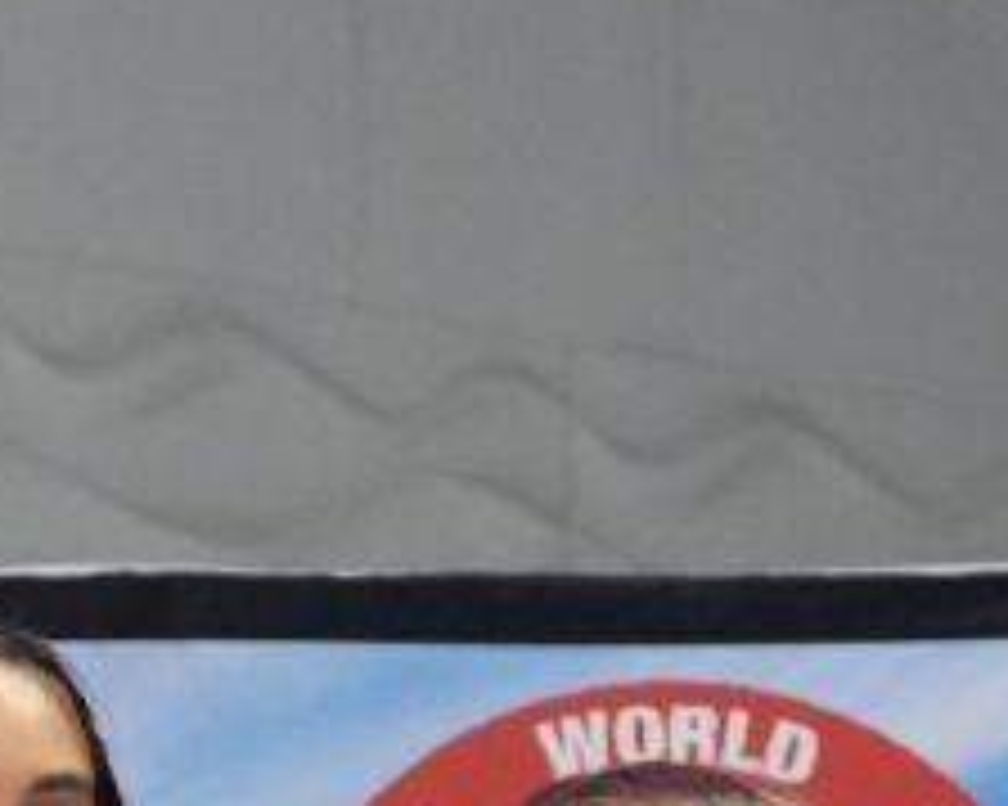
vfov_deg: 2.9
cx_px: -806
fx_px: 15745
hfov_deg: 3.6
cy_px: 2283
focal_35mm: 528
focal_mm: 70
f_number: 2.8
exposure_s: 1/250
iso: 4000
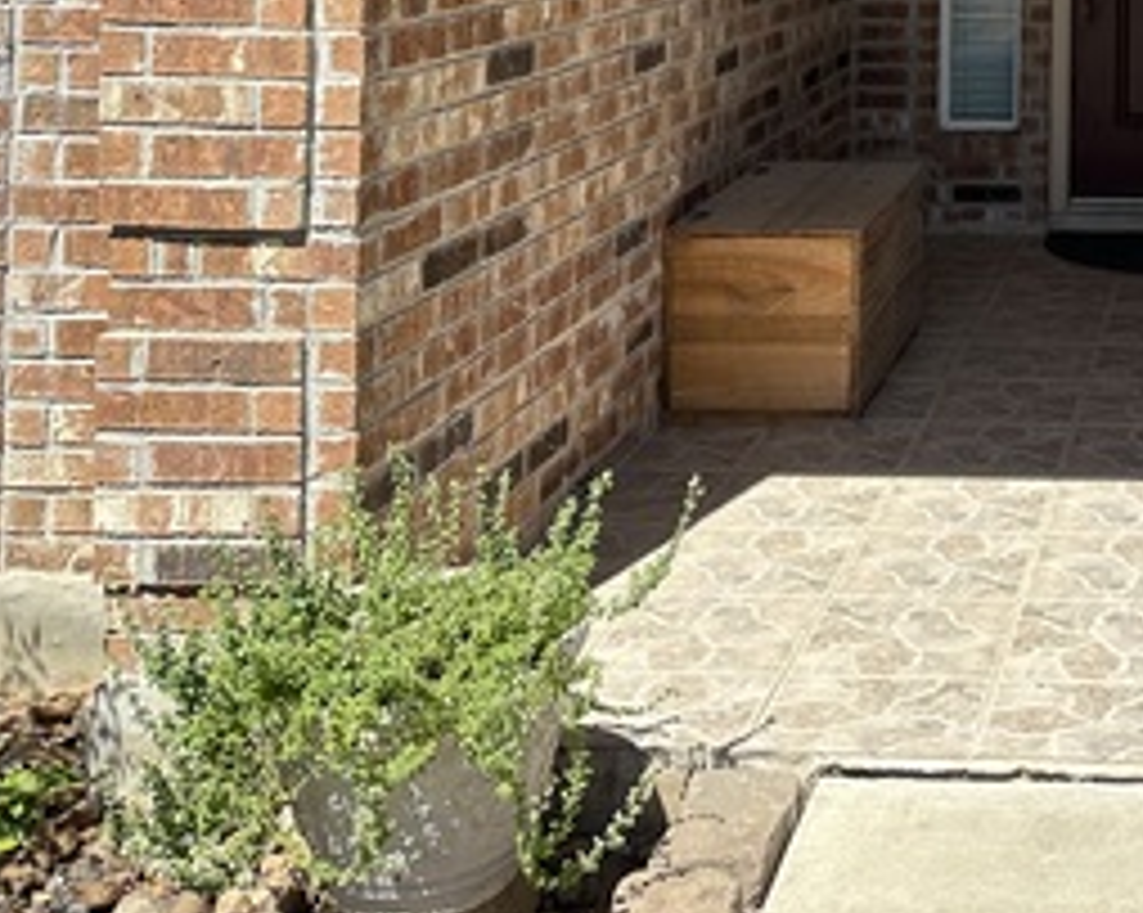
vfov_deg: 23.8
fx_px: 1995
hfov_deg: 29.1
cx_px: 1233
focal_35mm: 59
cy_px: -148
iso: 80
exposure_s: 1/1587
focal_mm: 6.86
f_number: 1.78
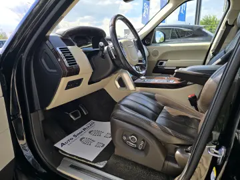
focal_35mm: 23
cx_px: 120
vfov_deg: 58.9
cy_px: 90
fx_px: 159
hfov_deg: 73.9
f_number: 1.7
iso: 12
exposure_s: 1/260
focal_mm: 6.3
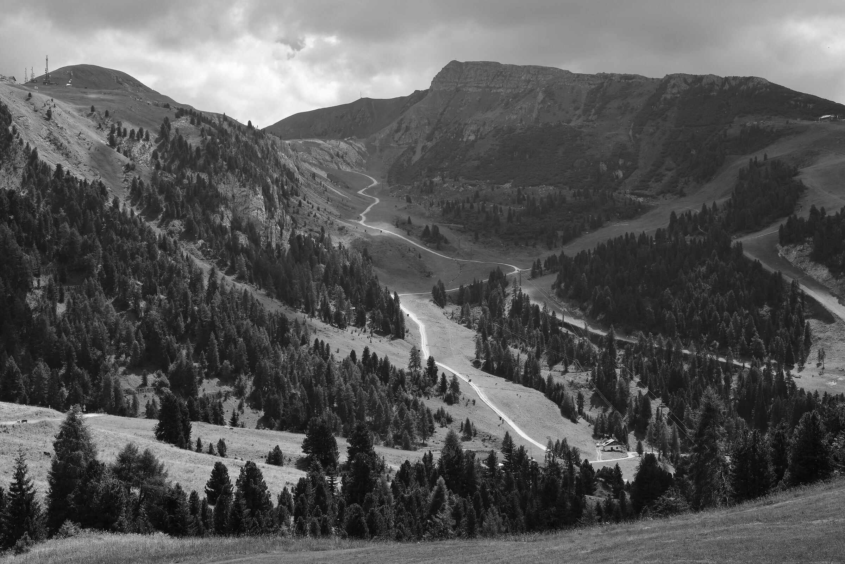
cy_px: 282
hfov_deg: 37.5
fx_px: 1244
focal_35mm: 53
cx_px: 422
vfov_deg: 25.5
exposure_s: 1/450
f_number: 7.1
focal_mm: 35
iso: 200
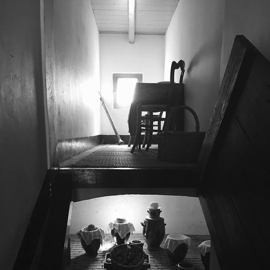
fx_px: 309
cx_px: 132
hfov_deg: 47.2
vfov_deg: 46.3
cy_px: 184
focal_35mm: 35
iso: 125
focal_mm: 4.15
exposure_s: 1/30
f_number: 2.2
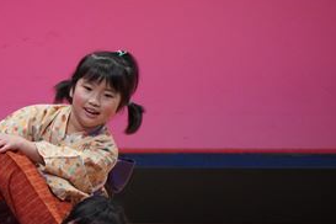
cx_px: 38
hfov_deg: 2.5
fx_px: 7690
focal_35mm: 824
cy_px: 134
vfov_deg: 1.7
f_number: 6.3
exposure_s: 1/500
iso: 6400
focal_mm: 300
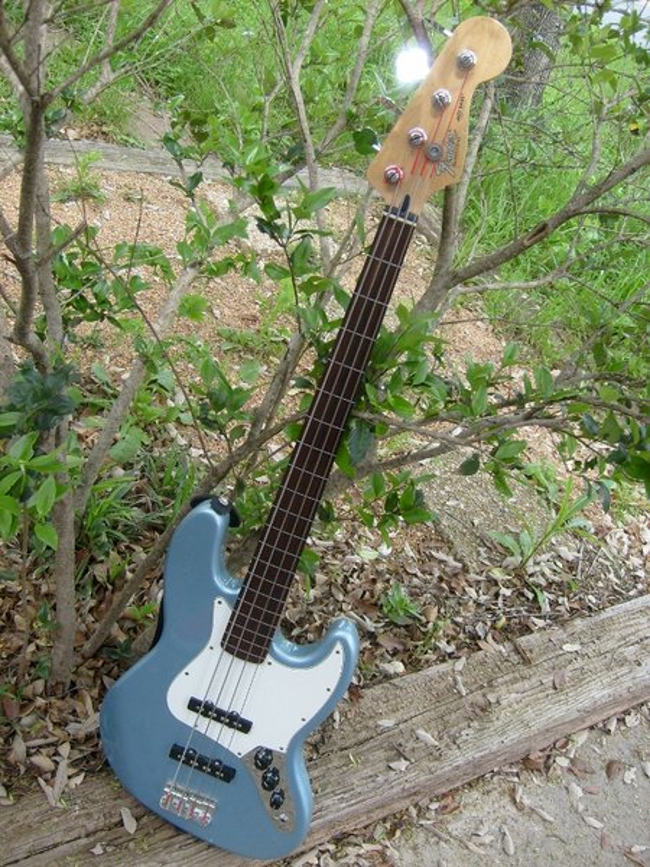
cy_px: 434
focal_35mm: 35
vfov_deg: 52.6
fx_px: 876
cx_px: 325
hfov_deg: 40.7
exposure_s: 1/180
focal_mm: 5.8
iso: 80
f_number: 2.8
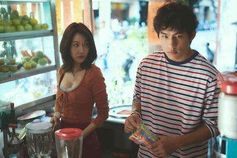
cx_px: 118
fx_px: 329
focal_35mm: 50
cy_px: 79
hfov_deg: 39.6
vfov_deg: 27.0
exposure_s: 1/250
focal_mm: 50
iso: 400
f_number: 1.8
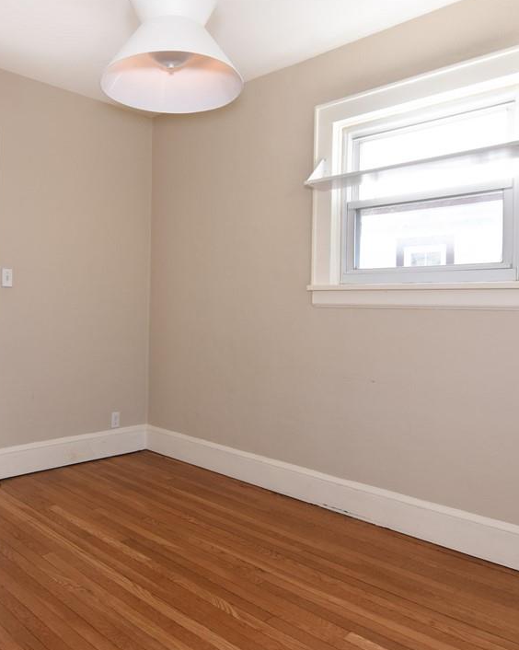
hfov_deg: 53.6
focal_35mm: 26
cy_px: 327
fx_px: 500
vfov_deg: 66.1
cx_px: 166
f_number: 11
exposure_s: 1/80
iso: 640
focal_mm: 12
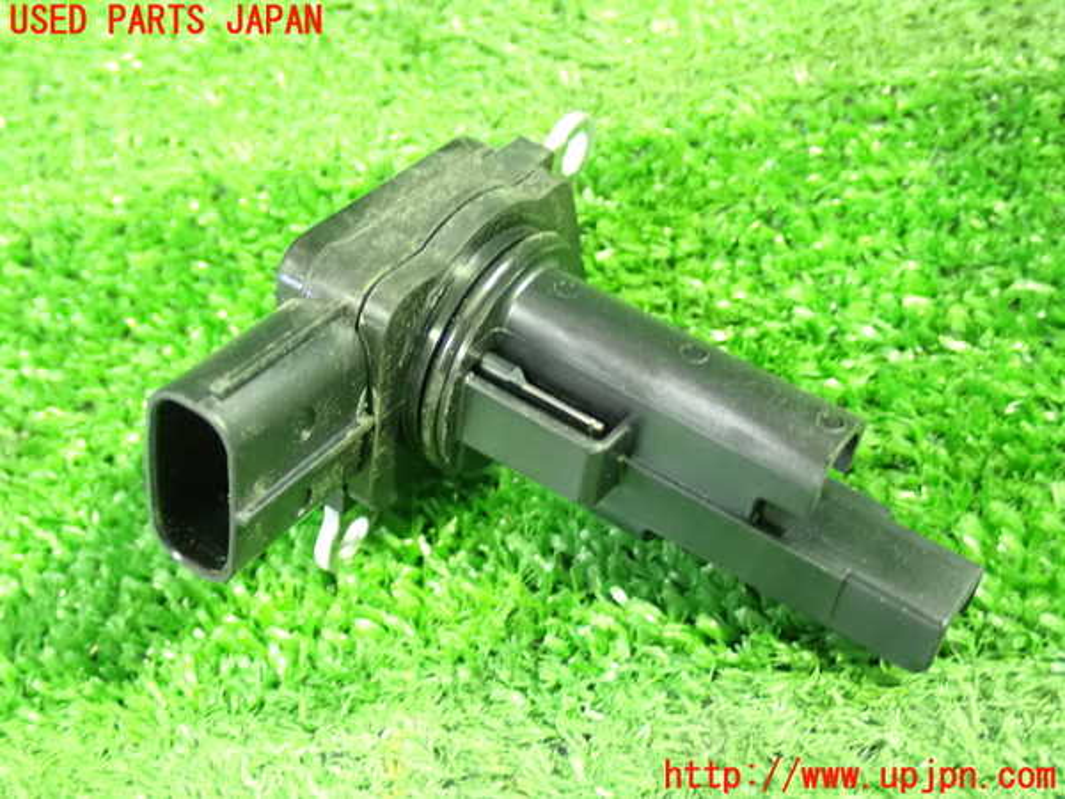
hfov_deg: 38.2
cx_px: 532
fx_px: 1538
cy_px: 400
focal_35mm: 50
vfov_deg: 29.1
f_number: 3.2
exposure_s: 1/13
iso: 1600
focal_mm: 9.01
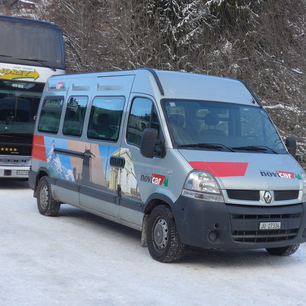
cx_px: 203
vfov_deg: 25.3
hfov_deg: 25.2
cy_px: 134
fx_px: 680
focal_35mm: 68
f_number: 3
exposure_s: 1/250
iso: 80
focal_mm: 9.5
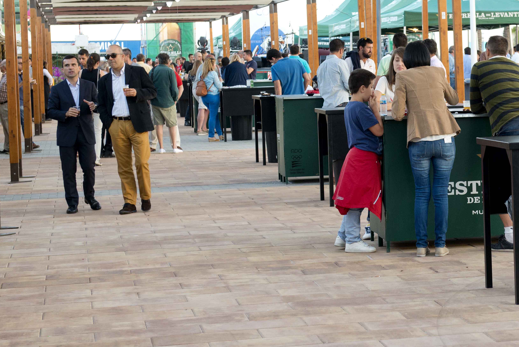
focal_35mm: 108
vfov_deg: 12.7
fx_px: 1557
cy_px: 125
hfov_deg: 18.6
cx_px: 460
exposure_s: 1/100
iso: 640
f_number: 3.5
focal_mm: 48
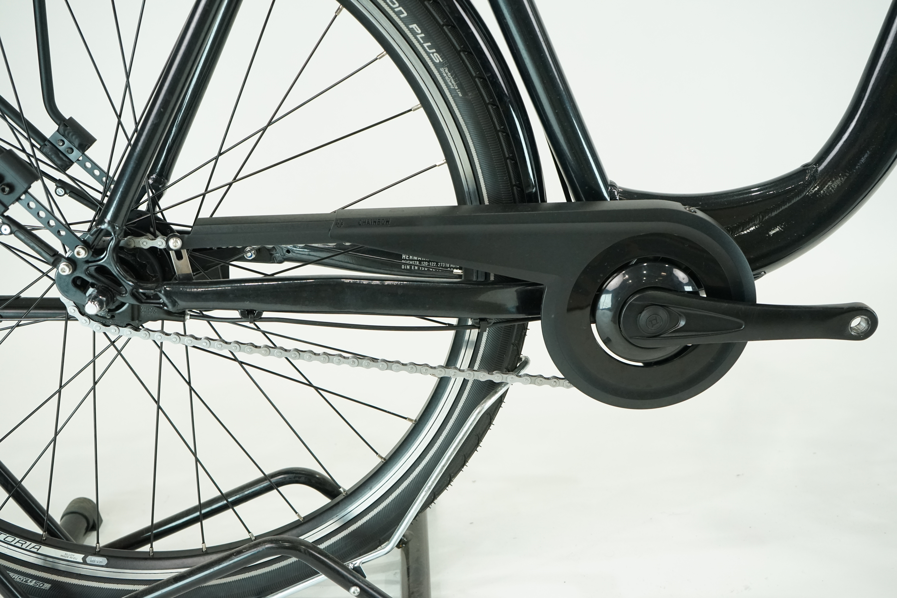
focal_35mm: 37
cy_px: 299
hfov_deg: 51.9
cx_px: 448
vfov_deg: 35.9
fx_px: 922
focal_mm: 37
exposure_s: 1/200
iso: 2500
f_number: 6.3
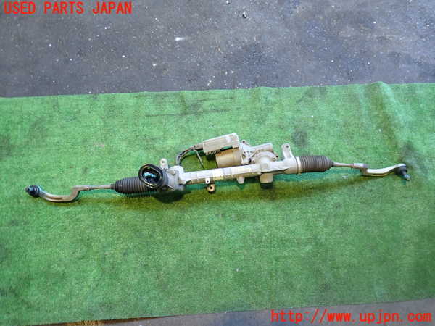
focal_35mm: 30
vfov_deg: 46.8
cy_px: 163
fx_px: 377
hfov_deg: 60.0
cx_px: 218
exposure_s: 1/30
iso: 320
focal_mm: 5.4
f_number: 2.3
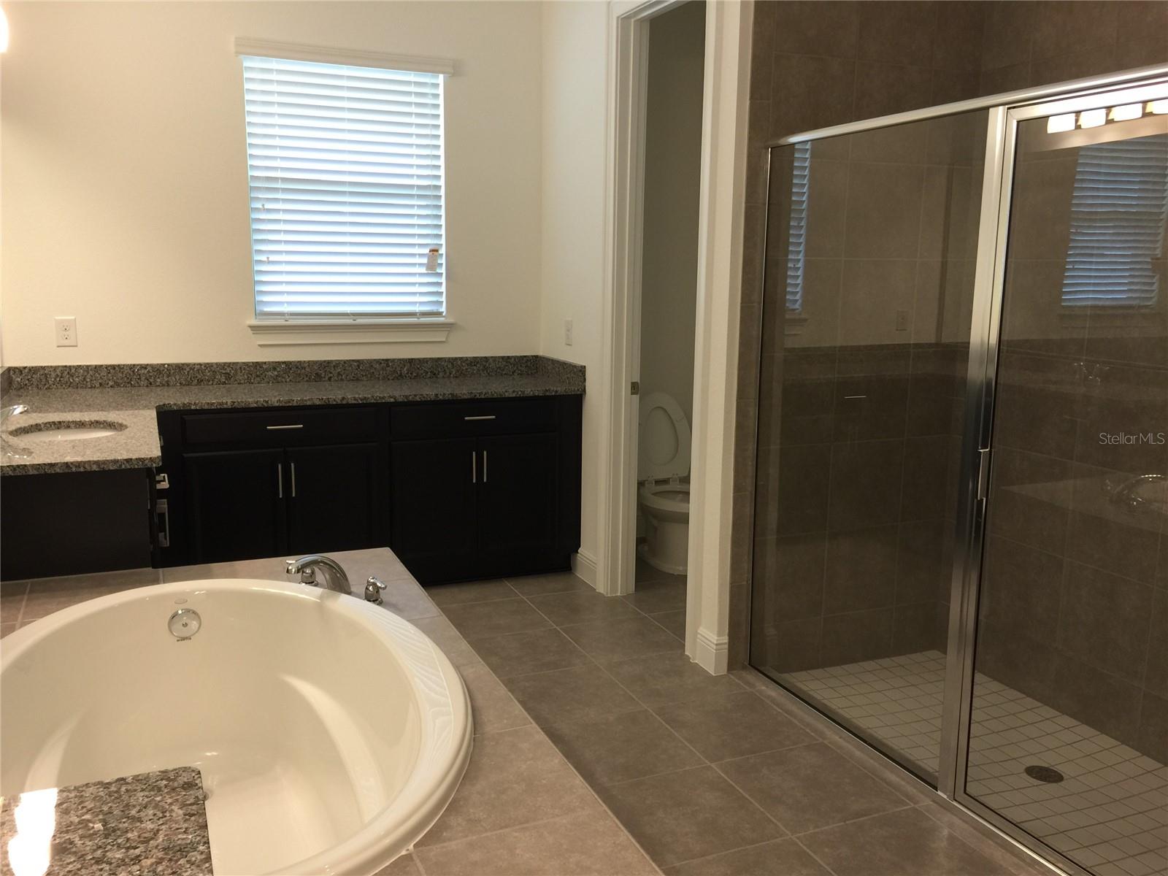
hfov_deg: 61.7
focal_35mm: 29
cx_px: 584
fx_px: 979
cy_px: 438
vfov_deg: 48.2
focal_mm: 4.15
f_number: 2.2
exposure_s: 1/15
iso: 32
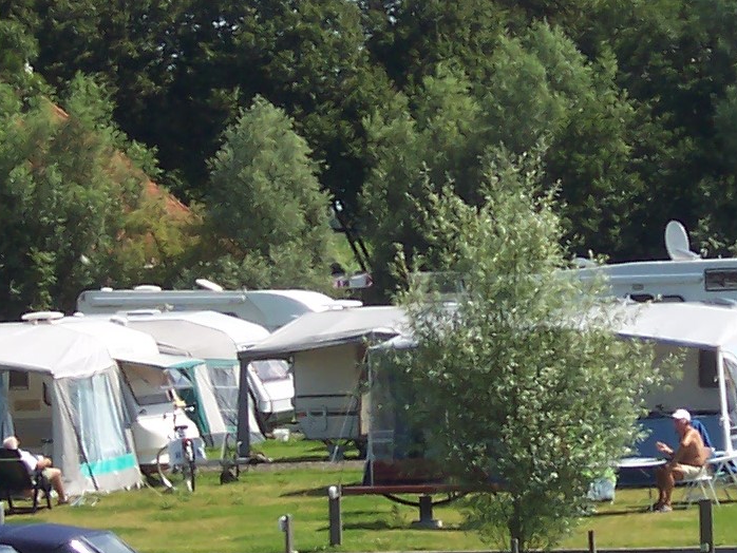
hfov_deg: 7.3
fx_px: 5708
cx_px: 806
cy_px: 159
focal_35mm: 268
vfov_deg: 5.5
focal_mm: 17.6
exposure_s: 1/250
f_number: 6.7
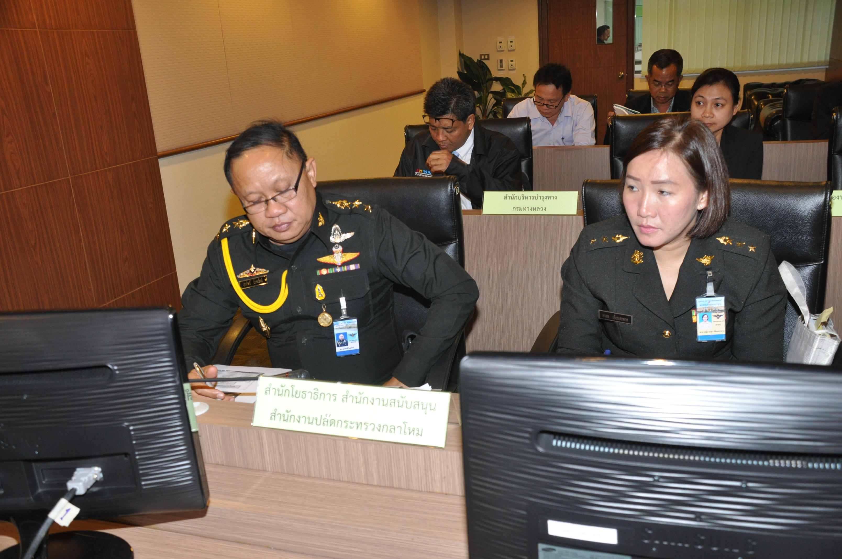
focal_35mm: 33
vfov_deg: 39.9
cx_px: 421
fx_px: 771
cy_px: 280
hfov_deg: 57.3
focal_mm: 22
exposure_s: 1/60
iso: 800
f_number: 5.6
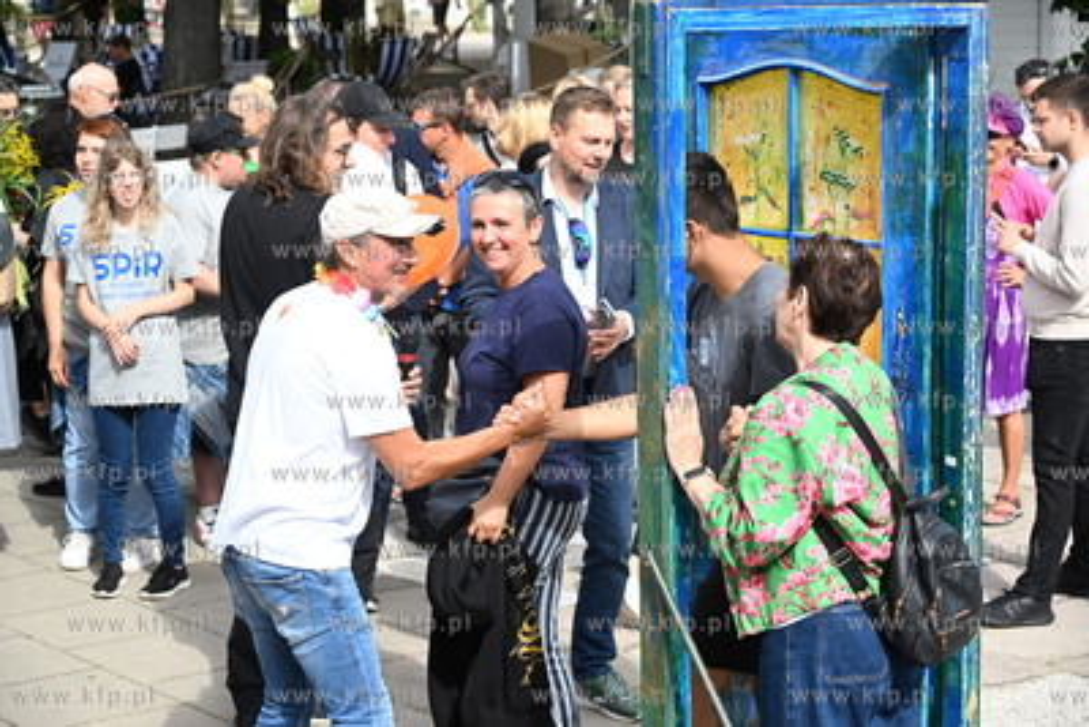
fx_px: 2572
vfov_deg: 16.1
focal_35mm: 85
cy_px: 364
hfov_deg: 23.9
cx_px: 544
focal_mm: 85
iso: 500
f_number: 5.6
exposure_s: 1/800
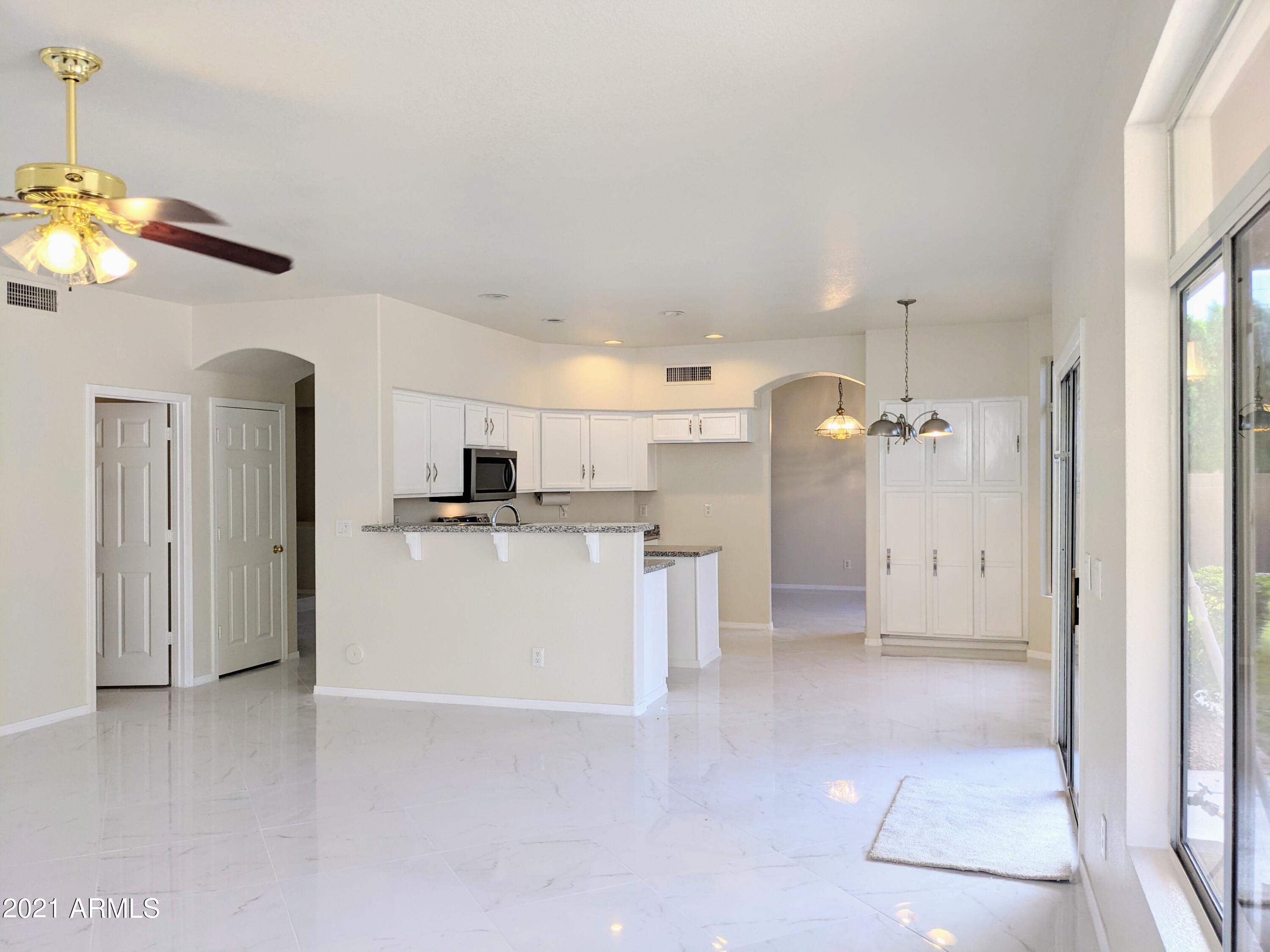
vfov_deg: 51.4
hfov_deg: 65.3
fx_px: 991
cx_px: 635
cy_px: 476
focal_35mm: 27
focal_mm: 4.38
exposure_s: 1/125
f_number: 1.73
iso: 57
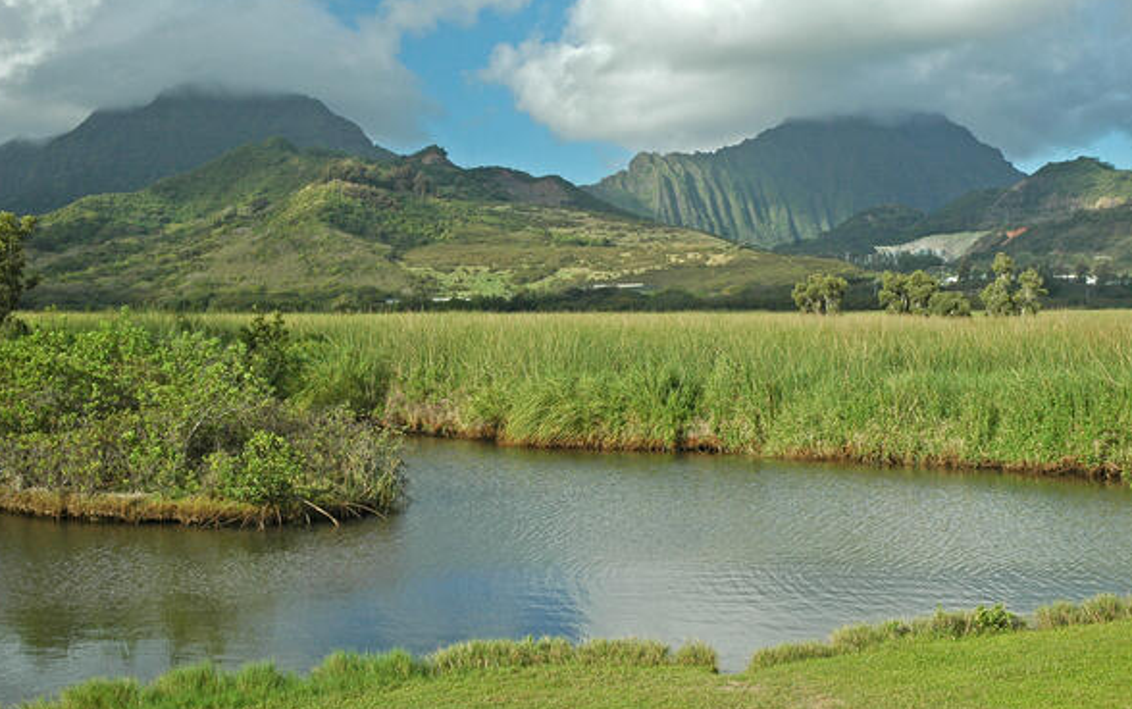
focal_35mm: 55
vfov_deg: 23.8
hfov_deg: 37.2
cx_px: 568
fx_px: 1683
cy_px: 361
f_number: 10
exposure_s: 1/160
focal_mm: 35
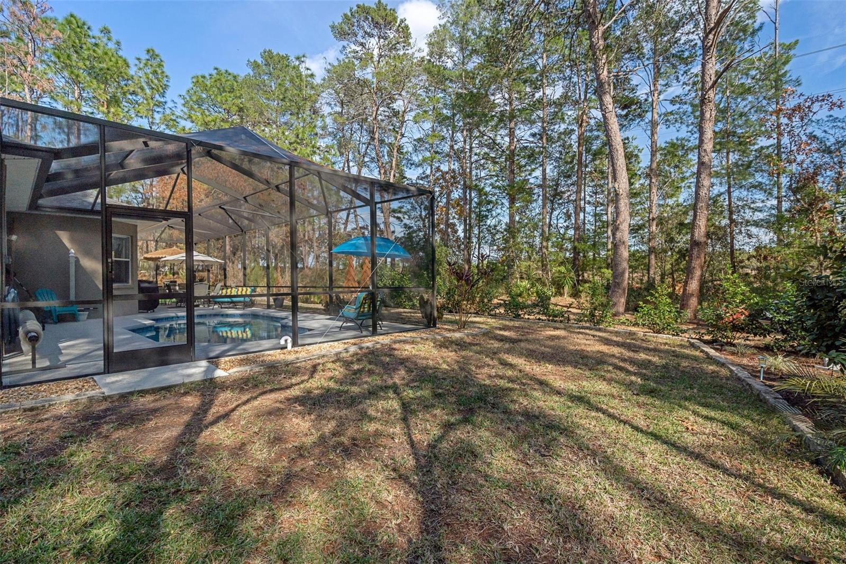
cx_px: 423
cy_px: 282
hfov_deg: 93.3
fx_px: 399
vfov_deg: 70.4
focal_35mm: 17
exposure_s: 1/320
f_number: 8
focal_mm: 17
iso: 400
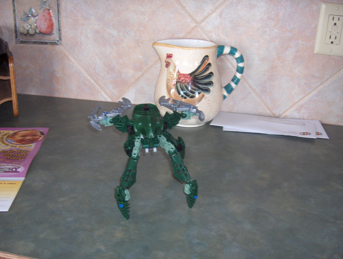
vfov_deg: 36.9
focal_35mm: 39
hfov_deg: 47.8
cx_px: 172
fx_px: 387
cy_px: 130
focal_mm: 8
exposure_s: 1/60
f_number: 2.8
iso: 100
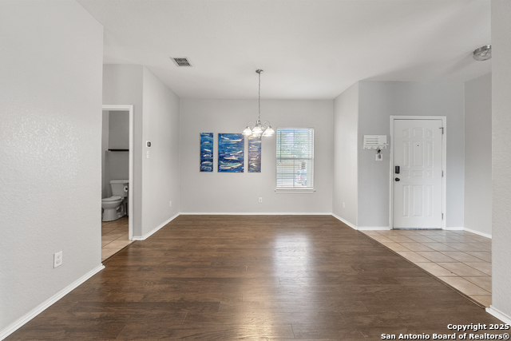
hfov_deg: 100.4
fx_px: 213
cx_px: 256
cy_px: 170
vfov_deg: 77.4
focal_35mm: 15
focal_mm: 10
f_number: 6.3
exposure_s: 1/13
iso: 320
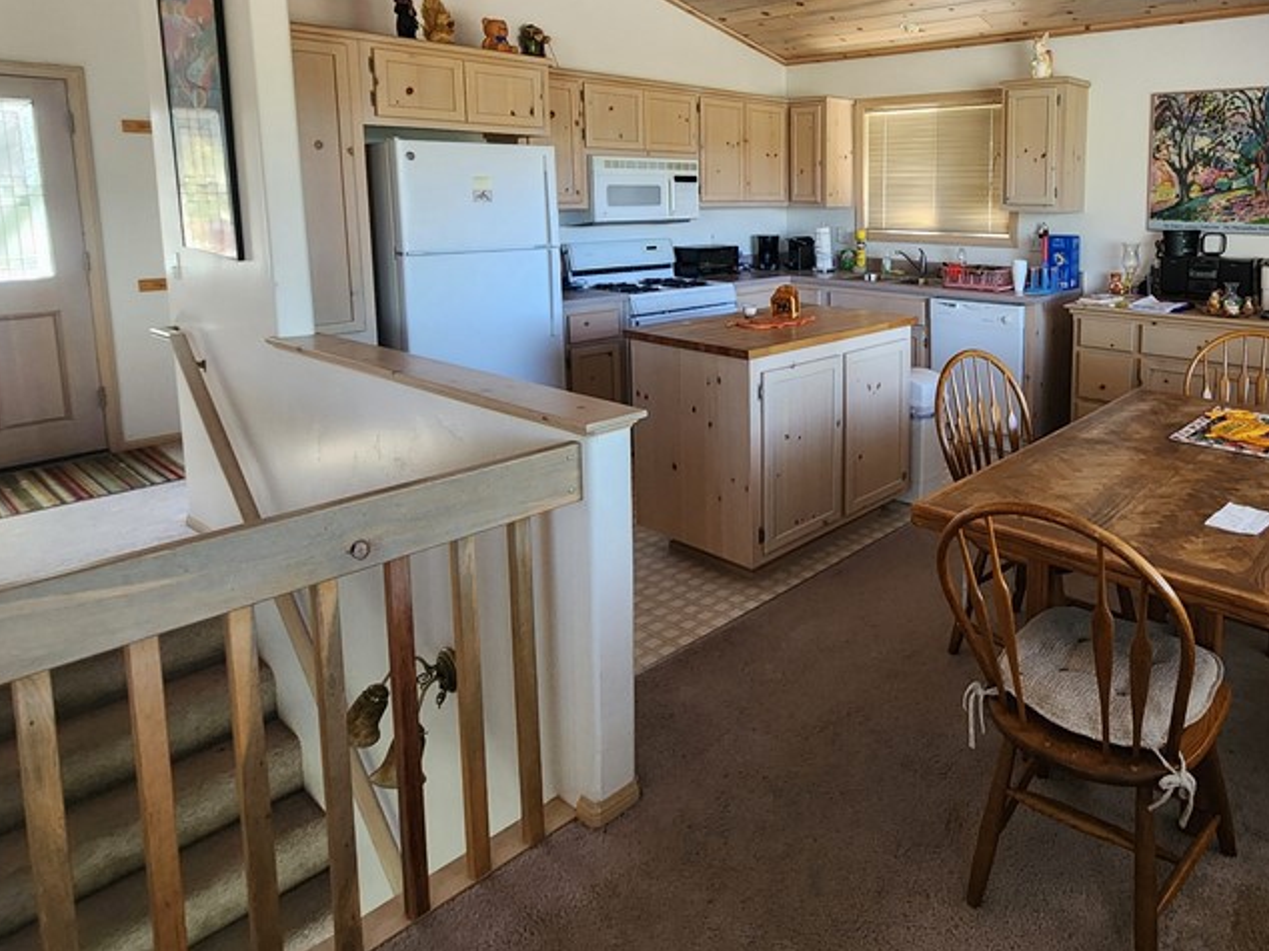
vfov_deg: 61.2
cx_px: 897
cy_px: 286
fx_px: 770
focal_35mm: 21
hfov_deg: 75.2
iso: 320
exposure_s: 1/40
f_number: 2.2
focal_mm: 2.2
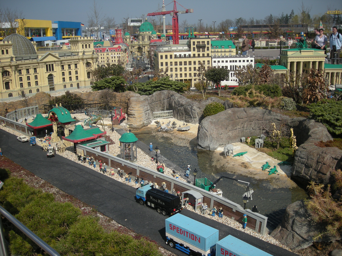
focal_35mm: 35
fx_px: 346
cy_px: 128
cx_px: 171
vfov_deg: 40.7
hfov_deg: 52.6
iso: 64
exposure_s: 1/393
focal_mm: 5.7
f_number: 5.7
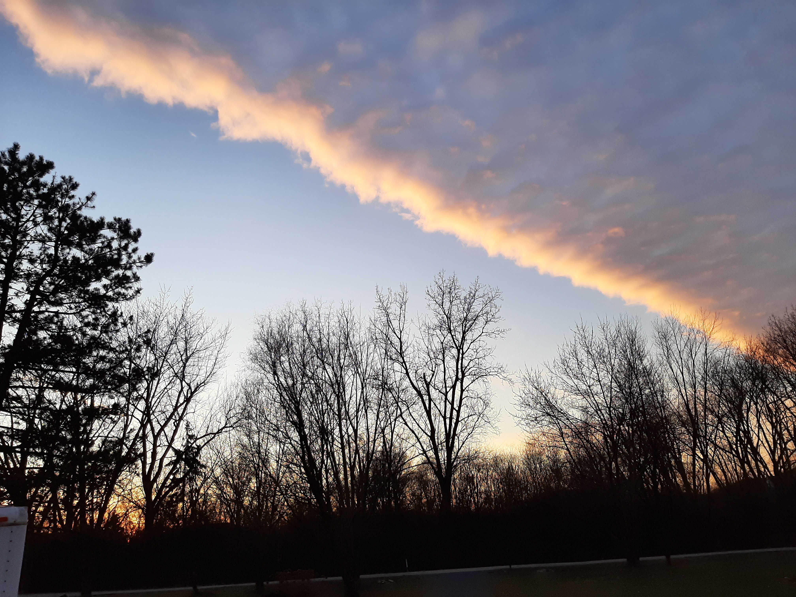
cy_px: 298
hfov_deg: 67.3
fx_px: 598
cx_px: 398
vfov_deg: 53.1
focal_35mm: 26
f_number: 1.7
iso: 40
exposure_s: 1/341
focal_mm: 3.93
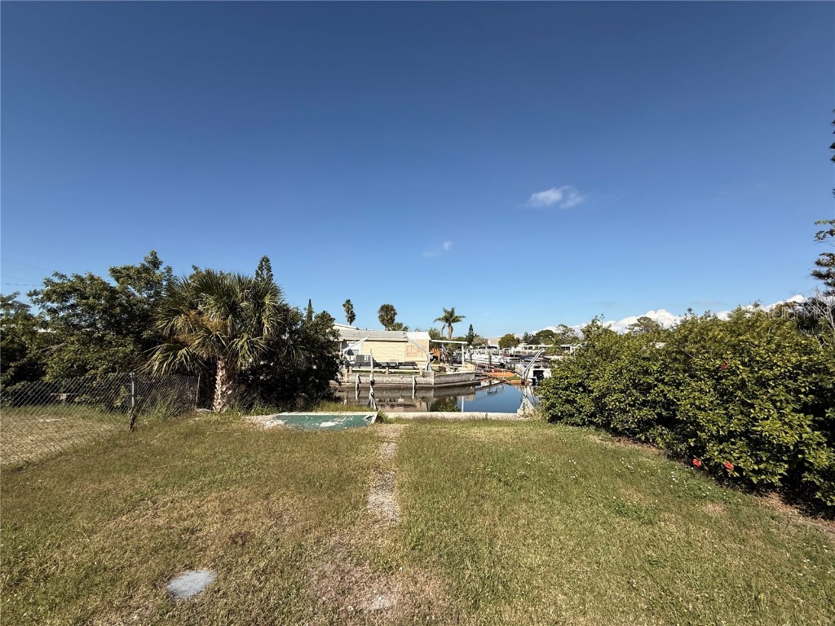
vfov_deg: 85.7
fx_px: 338
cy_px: 313
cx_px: 418
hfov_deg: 102.1
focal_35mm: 14
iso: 50
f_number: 2.2
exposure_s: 1/2976
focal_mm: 2.22
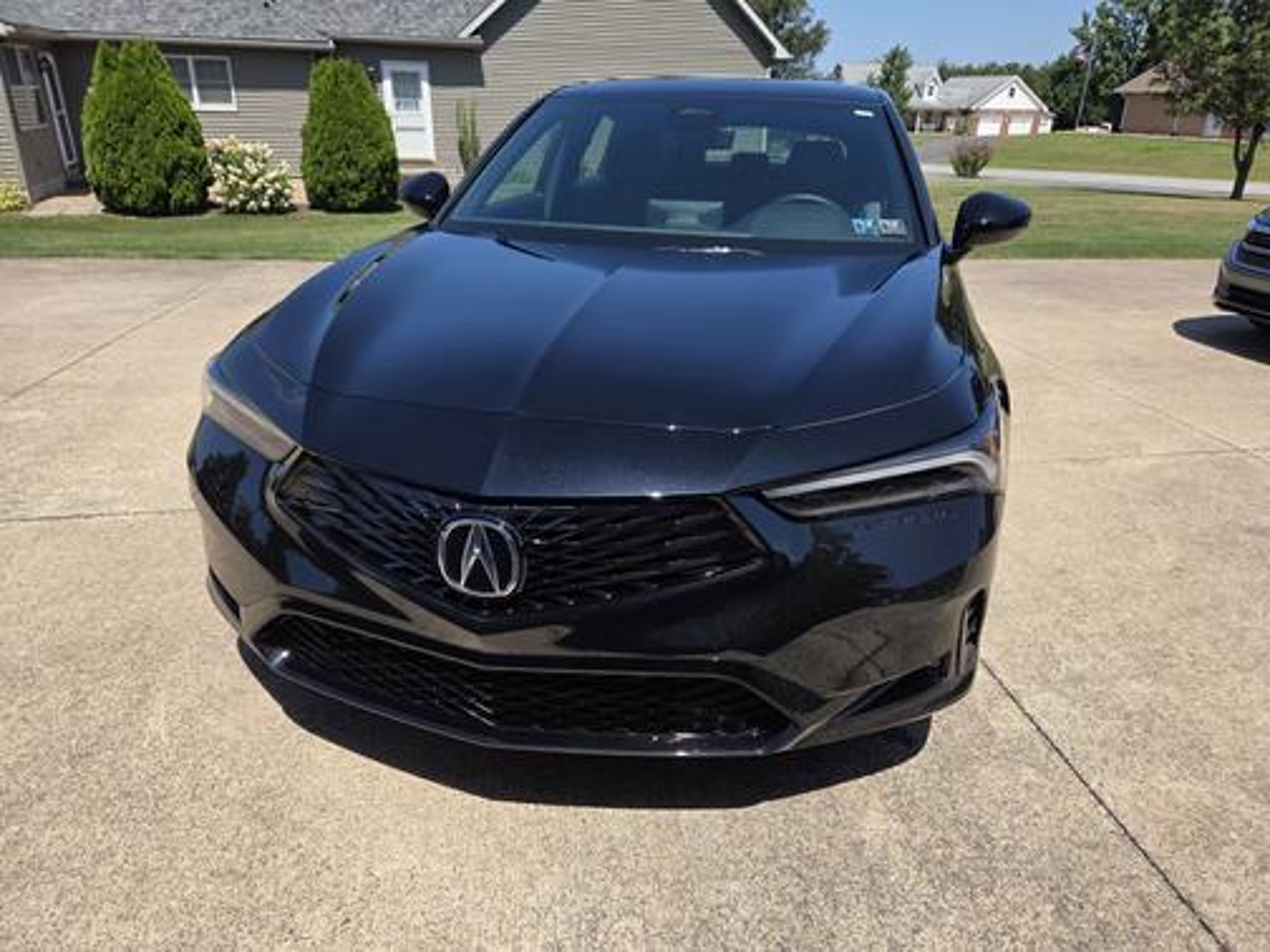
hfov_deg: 73.9
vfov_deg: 58.9
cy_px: 476
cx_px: 635
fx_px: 844
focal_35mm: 23
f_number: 1.8
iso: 80
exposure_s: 1/3935
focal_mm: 5.4
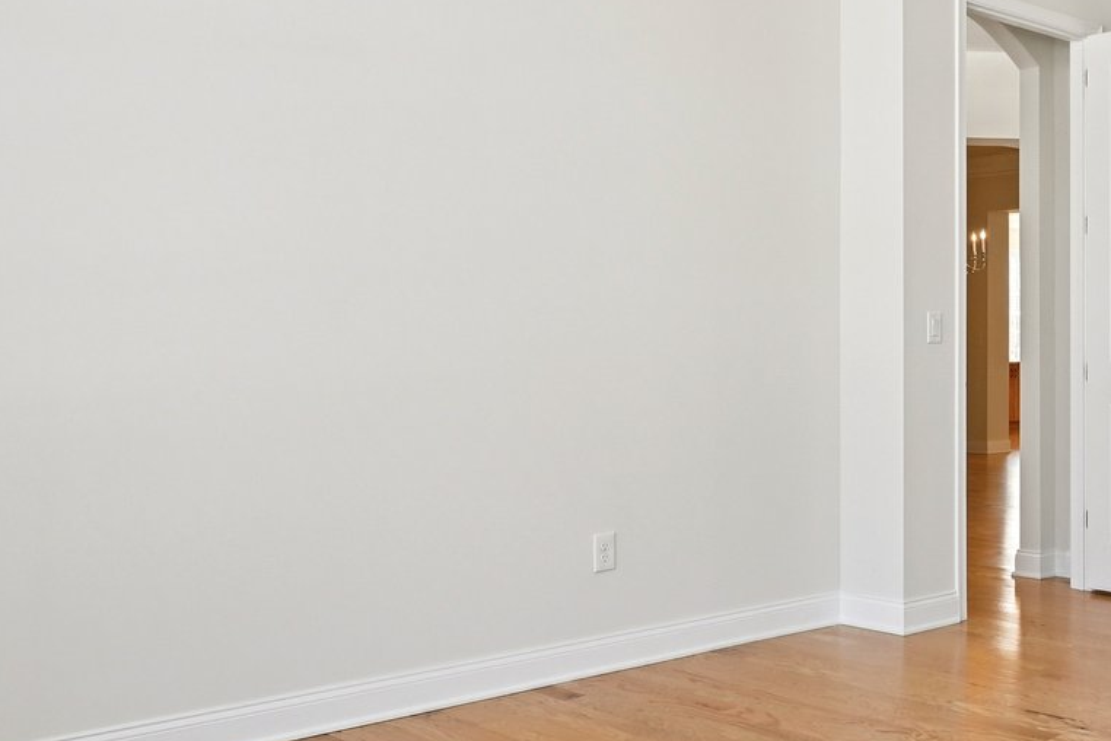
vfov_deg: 31.2
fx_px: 1327
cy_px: 348
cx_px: 1044
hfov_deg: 41.1
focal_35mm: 43
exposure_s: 1/80
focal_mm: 16
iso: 400
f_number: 8
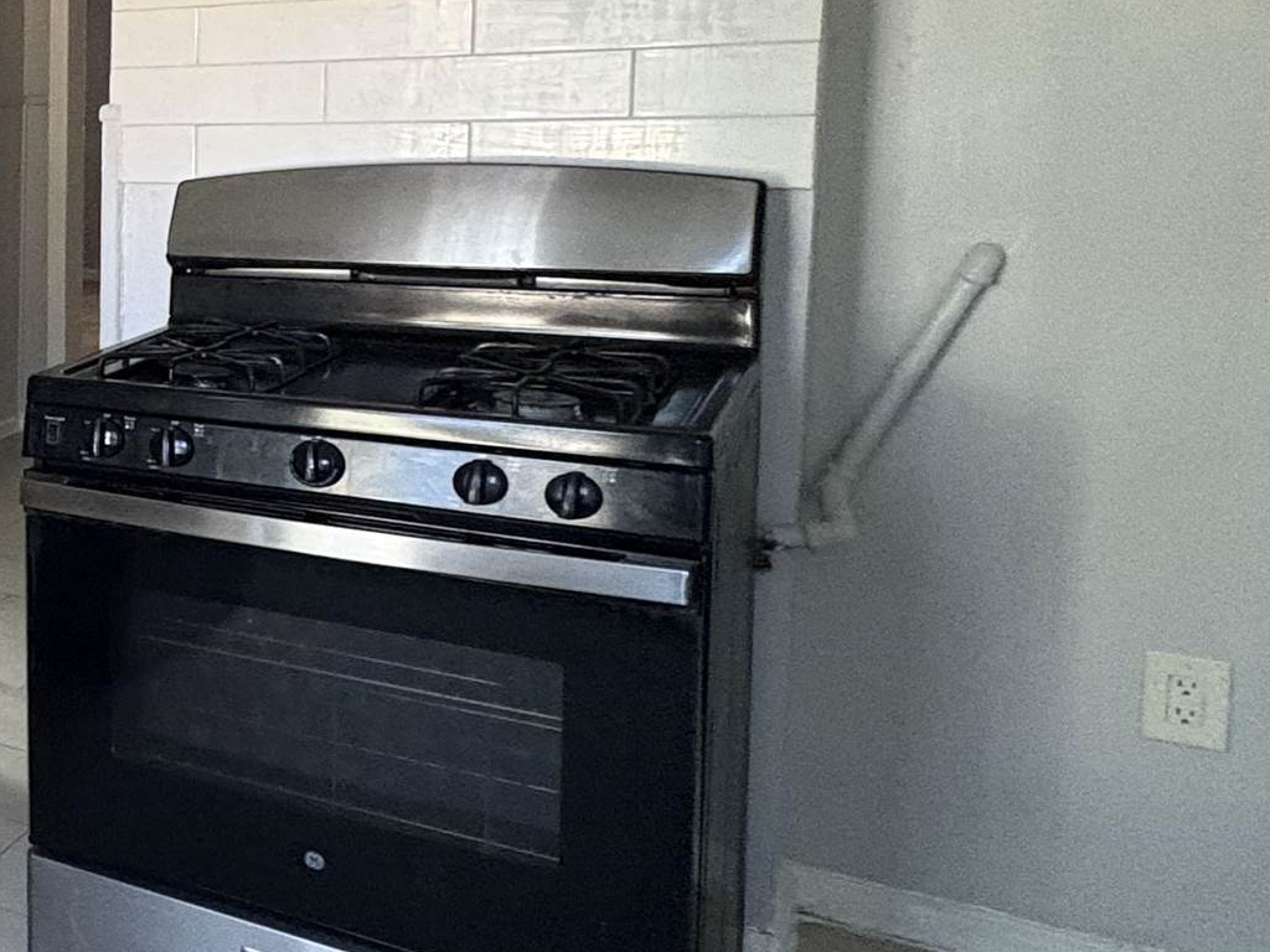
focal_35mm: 42
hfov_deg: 30.9
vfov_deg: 33.8
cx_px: -507
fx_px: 1541
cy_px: 262
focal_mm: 2.22
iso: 640
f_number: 2.2
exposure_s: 1/60
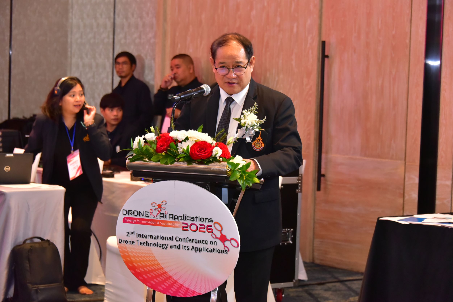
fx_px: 1259
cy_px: 151
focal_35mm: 100
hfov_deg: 20.4
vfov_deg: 13.7
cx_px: 226
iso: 5000
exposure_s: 1/200
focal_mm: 100
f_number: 6.3
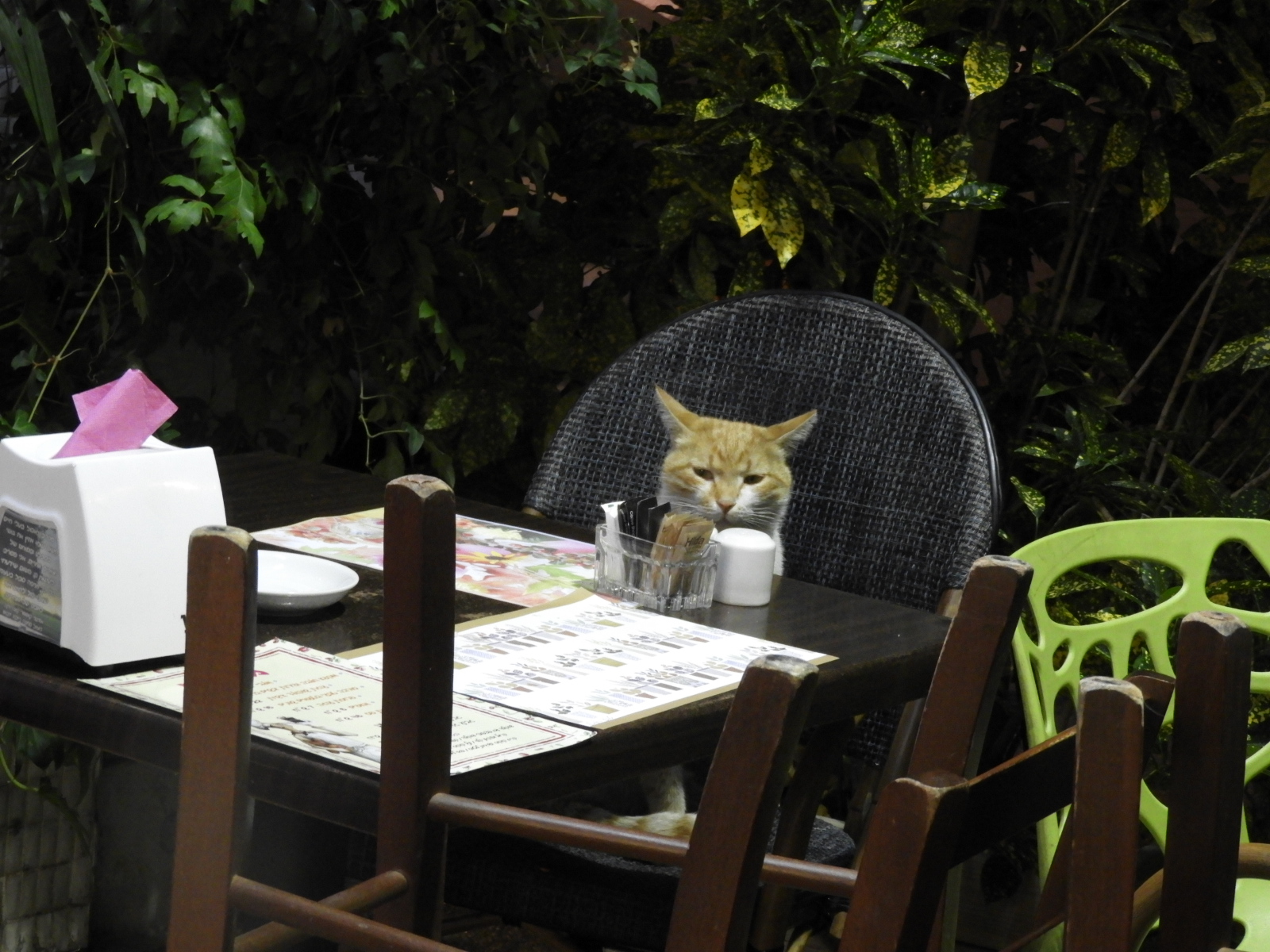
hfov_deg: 17.1
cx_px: 635
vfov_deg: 12.9
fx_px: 4219
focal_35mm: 115
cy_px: 476
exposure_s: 1/13
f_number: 5
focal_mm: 20.6
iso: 800
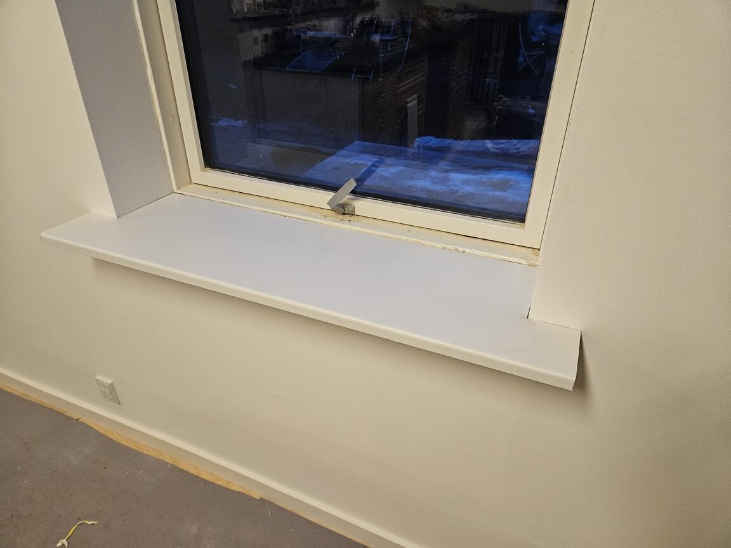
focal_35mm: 23
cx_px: 366
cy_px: 274
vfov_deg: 58.9
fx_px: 486
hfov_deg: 73.9
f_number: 1.8
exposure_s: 1/100
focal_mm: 5.4
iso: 640
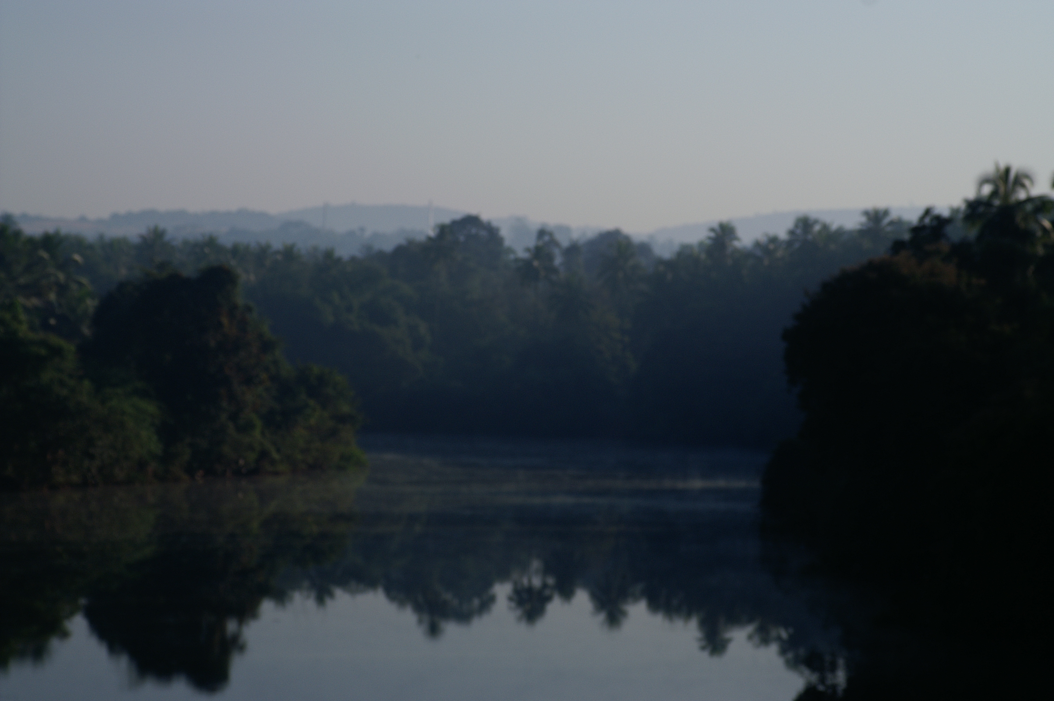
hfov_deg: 18.2
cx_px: 527
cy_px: 350
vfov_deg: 12.2
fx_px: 3291
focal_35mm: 112
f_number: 8
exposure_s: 1/640
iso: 100
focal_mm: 75
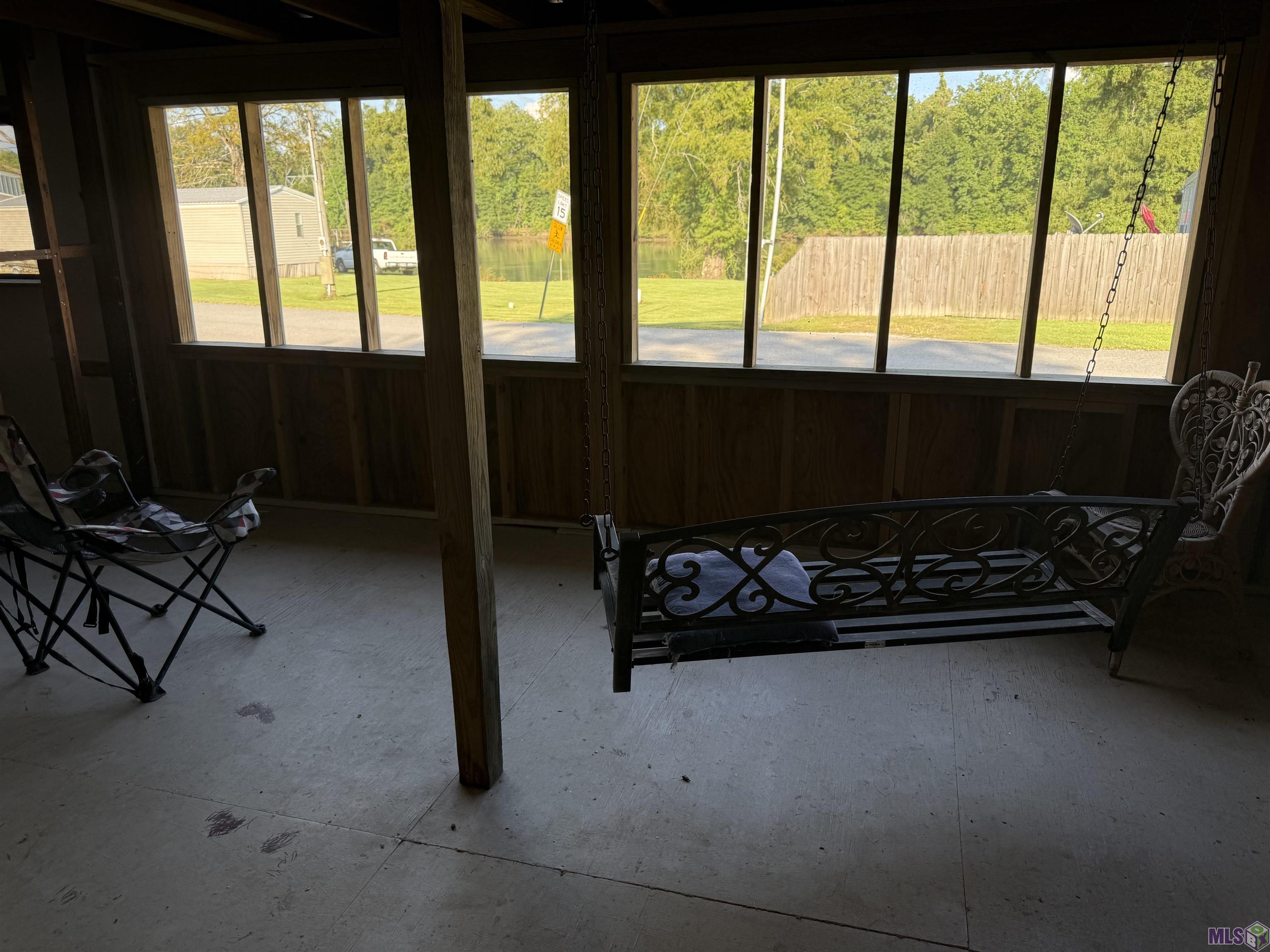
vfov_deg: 56.8
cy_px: 476
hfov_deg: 71.6
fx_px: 881
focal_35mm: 24
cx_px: 635
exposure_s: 1/416
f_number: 1.78
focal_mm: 6.76
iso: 80
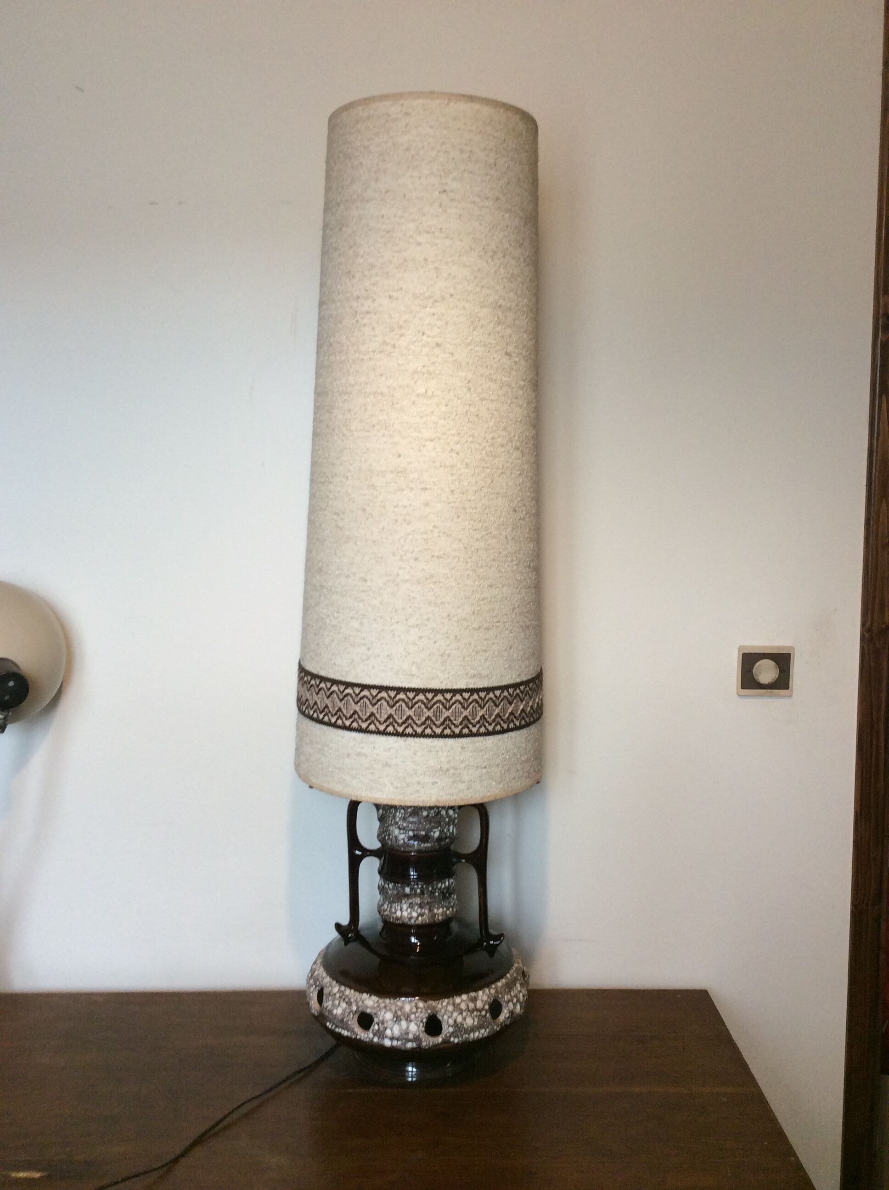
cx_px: 444
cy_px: 595
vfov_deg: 56.9
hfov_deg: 44.1
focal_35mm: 32
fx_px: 1099
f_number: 2.4
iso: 64
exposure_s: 1/25
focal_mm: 3.3
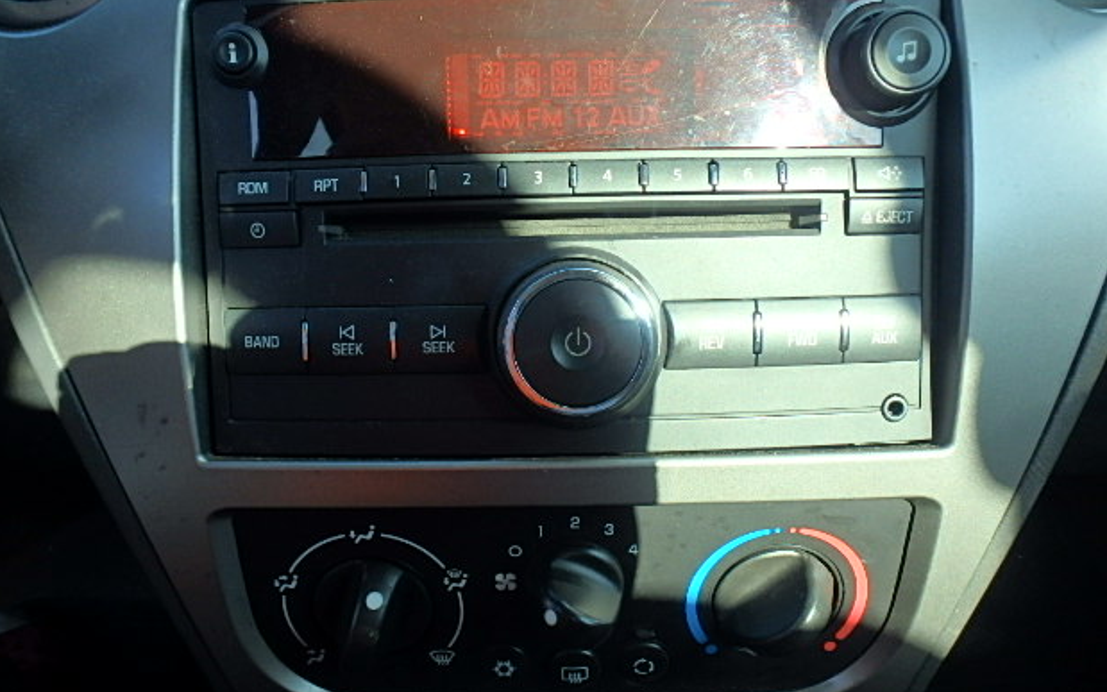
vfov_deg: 53.0
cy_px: 358
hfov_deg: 77.1
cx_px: 538
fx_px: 694
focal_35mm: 23
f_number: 3.5
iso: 125
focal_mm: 3.7
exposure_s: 1/250
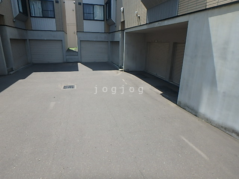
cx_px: 120
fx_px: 145
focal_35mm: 21
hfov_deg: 79.0
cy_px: 90
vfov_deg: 63.4
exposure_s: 1/640
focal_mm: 3.7
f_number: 3.5
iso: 125
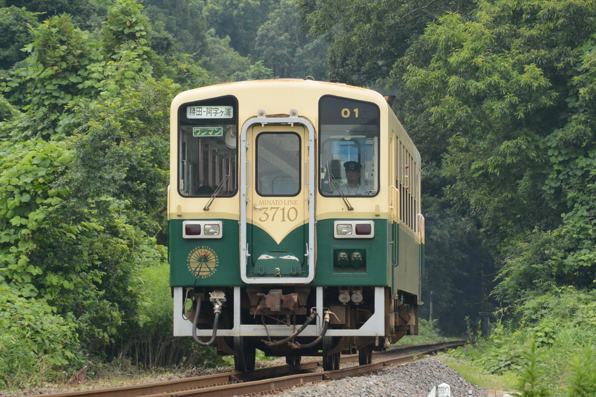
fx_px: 4915
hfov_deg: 6.9
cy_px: 198
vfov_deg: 4.6
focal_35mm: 297
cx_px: 298
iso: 400
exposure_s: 1/250
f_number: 5.6
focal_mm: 110
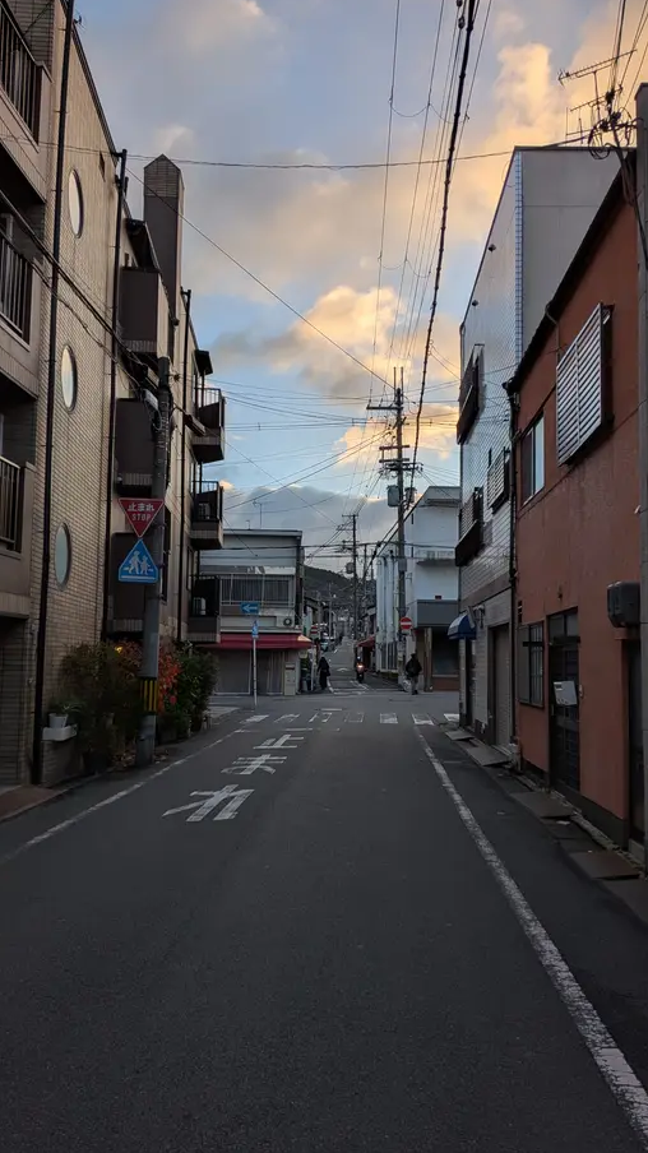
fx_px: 825
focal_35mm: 27
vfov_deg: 69.9
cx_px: 324
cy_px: 589
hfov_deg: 42.9
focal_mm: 4.53
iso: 25
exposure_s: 1/776
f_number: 1.7
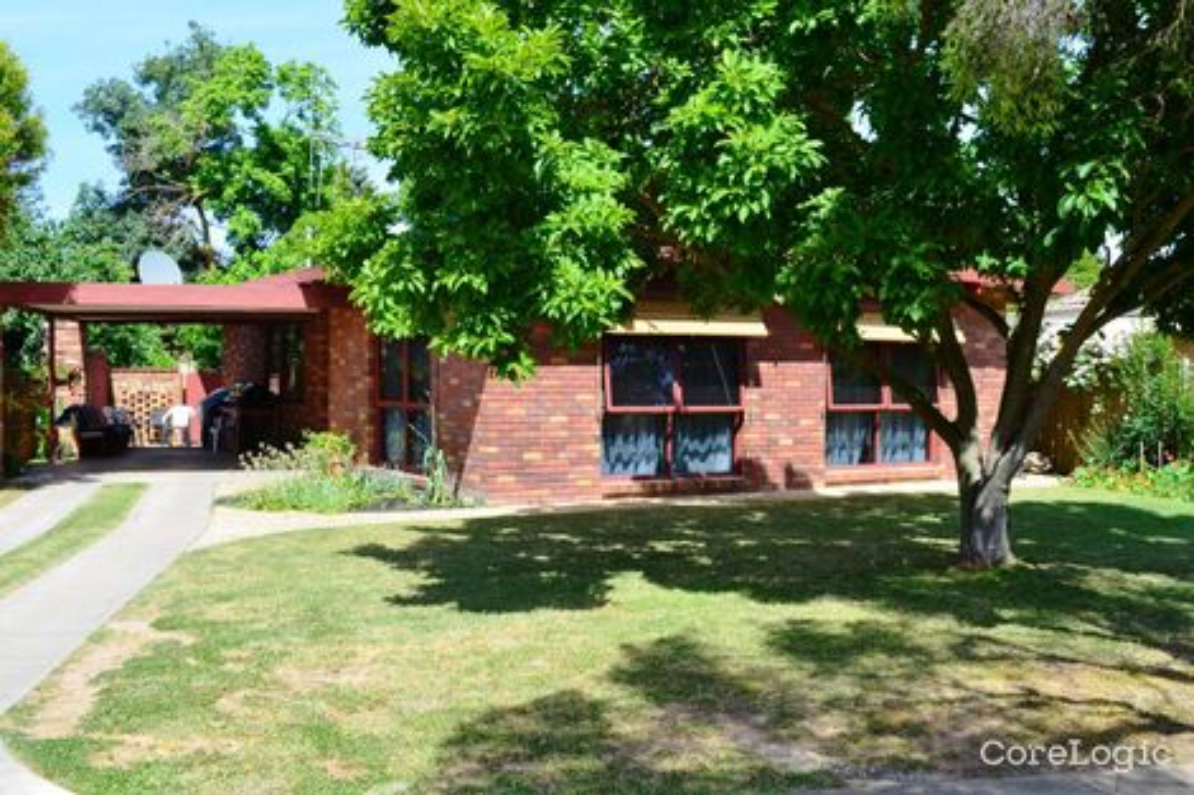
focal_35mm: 36
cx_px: 597
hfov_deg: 53.1
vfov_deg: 36.8
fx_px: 1194
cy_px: 398
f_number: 10
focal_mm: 24
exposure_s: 1/250
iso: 280
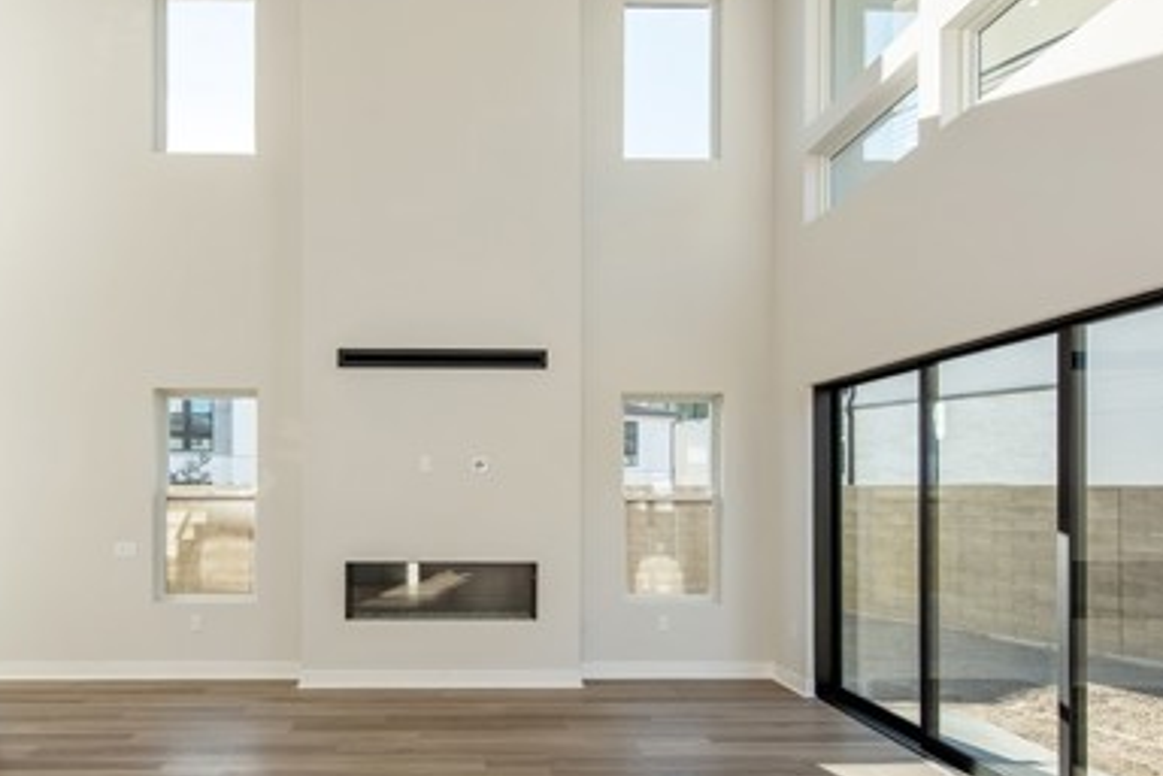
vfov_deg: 50.8
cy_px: 480
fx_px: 808
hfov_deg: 70.7
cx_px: 457
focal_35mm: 25
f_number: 5.6
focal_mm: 15
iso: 100
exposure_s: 1/125
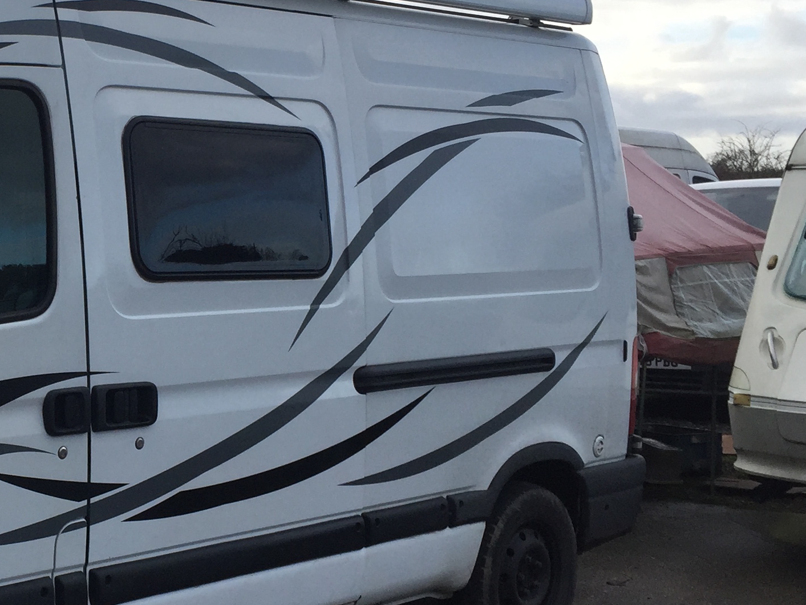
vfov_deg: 21.9
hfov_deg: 27.2
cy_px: 330
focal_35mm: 67
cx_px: -11
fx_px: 1560
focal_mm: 4.15
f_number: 2.2
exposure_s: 1/842
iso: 32
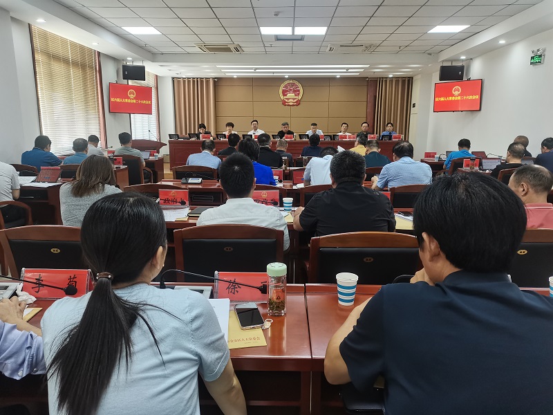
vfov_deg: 53.1
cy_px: 208
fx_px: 415
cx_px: 276
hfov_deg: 67.3
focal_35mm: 26
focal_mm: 5.58
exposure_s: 1/100
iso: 200
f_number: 1.8
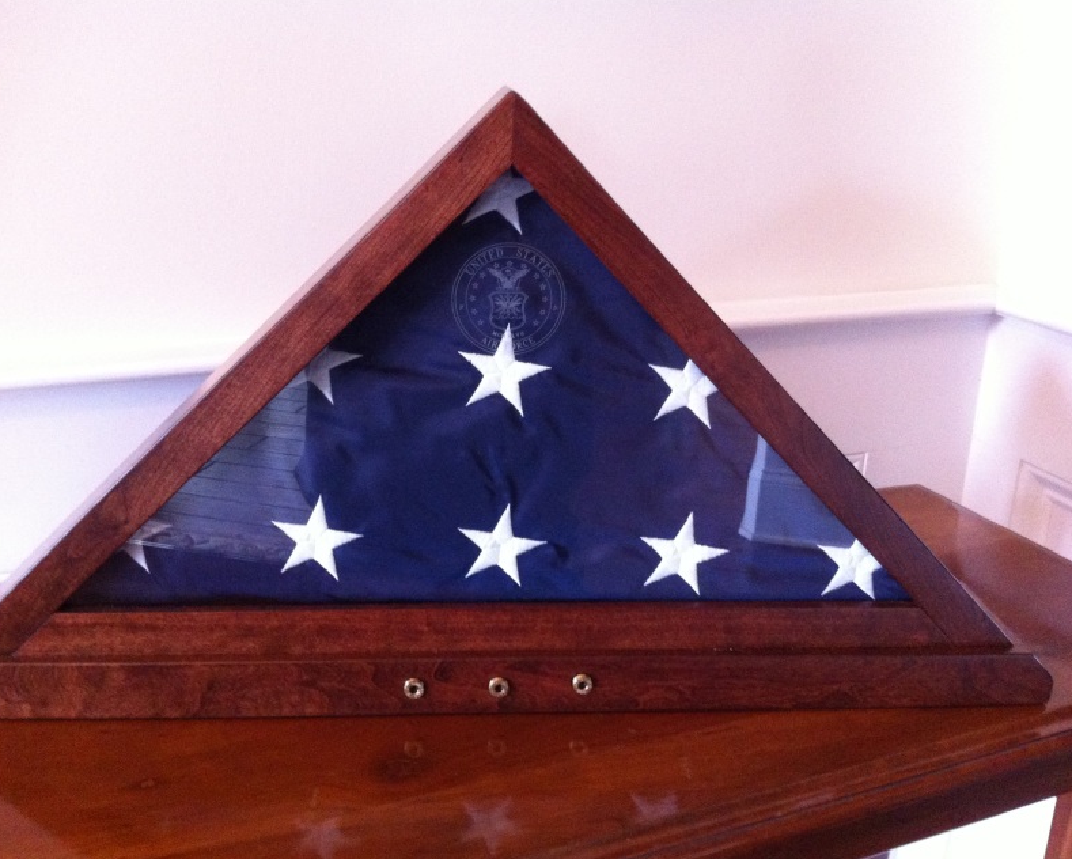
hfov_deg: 49.0
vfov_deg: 40.2
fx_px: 1174
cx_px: 512
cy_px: 427
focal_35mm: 37
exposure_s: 1/15
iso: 500
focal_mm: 3.85
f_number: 2.8
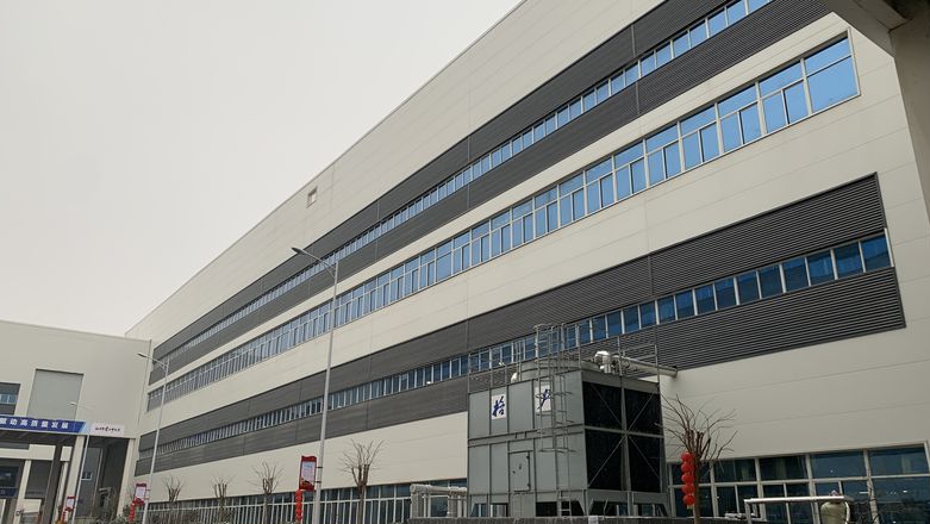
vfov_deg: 40.2
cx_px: 467
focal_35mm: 29
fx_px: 715
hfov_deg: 66.0
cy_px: 281
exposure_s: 1/121
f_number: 1.8
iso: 50
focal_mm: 4.25
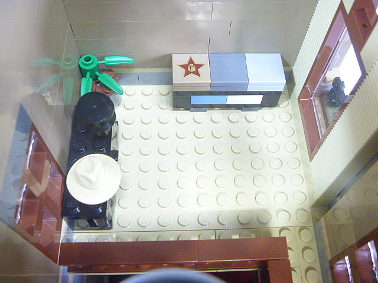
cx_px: 189
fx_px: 382
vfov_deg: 40.7
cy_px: 142
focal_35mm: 35
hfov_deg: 52.6
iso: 400
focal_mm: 6.3
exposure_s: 1/8
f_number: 3.5
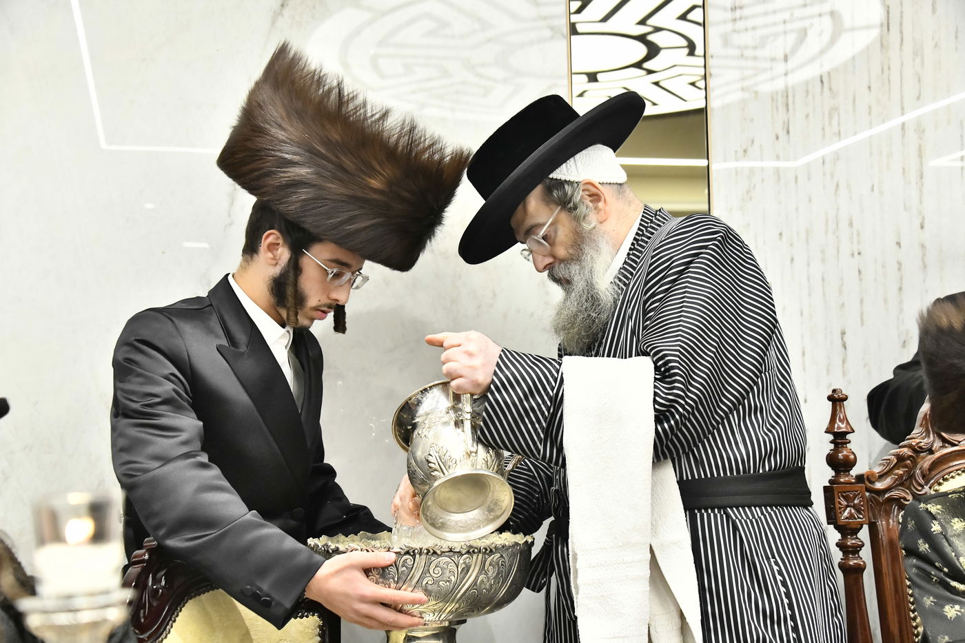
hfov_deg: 39.6
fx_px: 1340
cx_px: 482
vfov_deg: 27.0
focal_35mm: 50
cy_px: 322
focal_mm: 50
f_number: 5.6
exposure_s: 1/200
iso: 5000
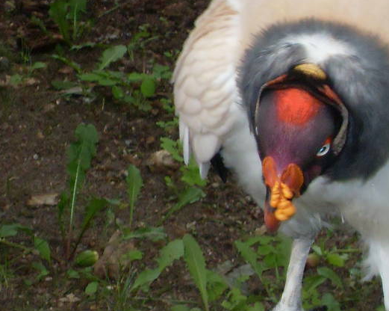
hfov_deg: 5.8
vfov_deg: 4.6
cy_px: 176
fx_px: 3831
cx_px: 345
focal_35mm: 333
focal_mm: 18.1
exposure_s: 1/90
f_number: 5.2
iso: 200
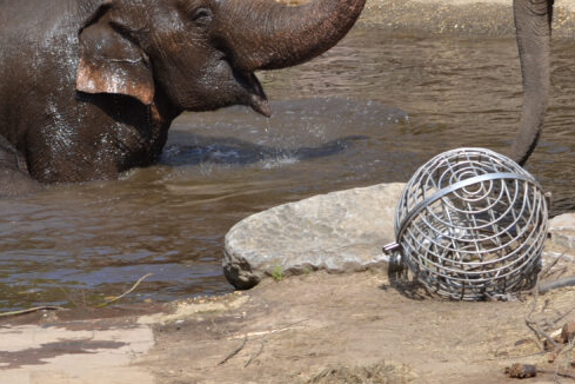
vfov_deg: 5.6
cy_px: 45
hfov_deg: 8.4
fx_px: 3913
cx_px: -1
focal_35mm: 245
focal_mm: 78
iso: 100
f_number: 8
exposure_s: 1/250
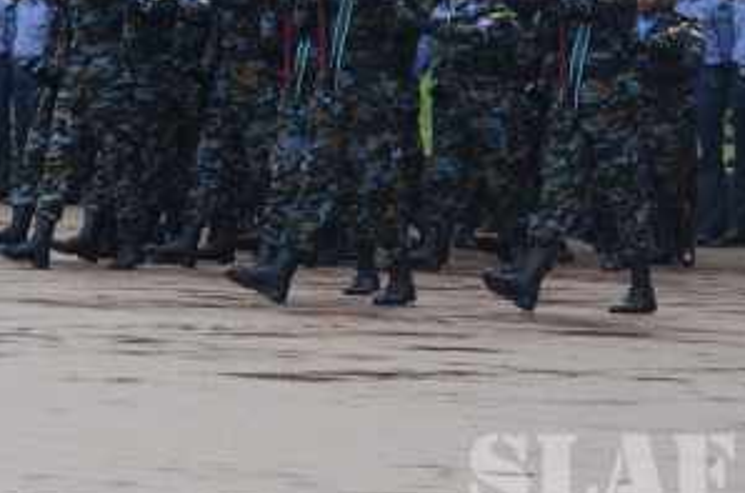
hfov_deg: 5.3
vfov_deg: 3.5
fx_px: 7988
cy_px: 46
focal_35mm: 387
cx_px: 352
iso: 160
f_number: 8
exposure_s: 1/125
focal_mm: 110
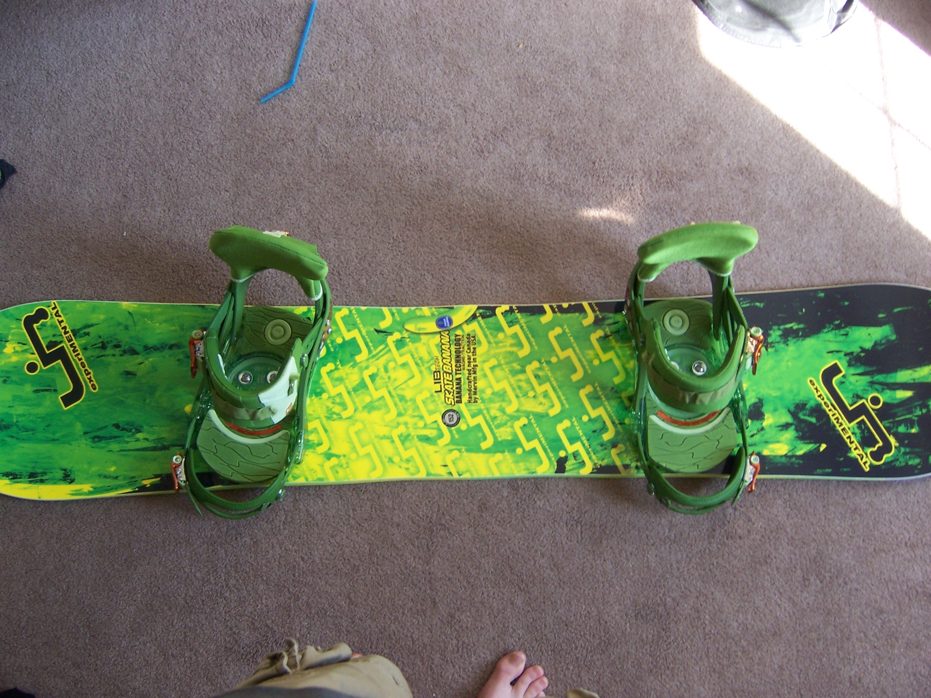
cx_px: 466
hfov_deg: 51.4
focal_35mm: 36
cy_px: 349
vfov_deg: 39.7
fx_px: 968
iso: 125
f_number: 2.8
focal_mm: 6.2
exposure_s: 1/30
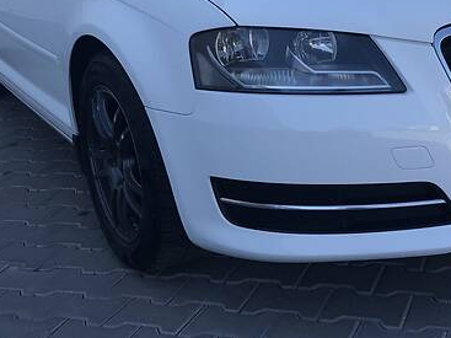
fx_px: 794
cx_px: 289
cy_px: 27
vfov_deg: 23.3
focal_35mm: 61
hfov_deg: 31.5
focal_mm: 4
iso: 20
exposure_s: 1/762
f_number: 1.8
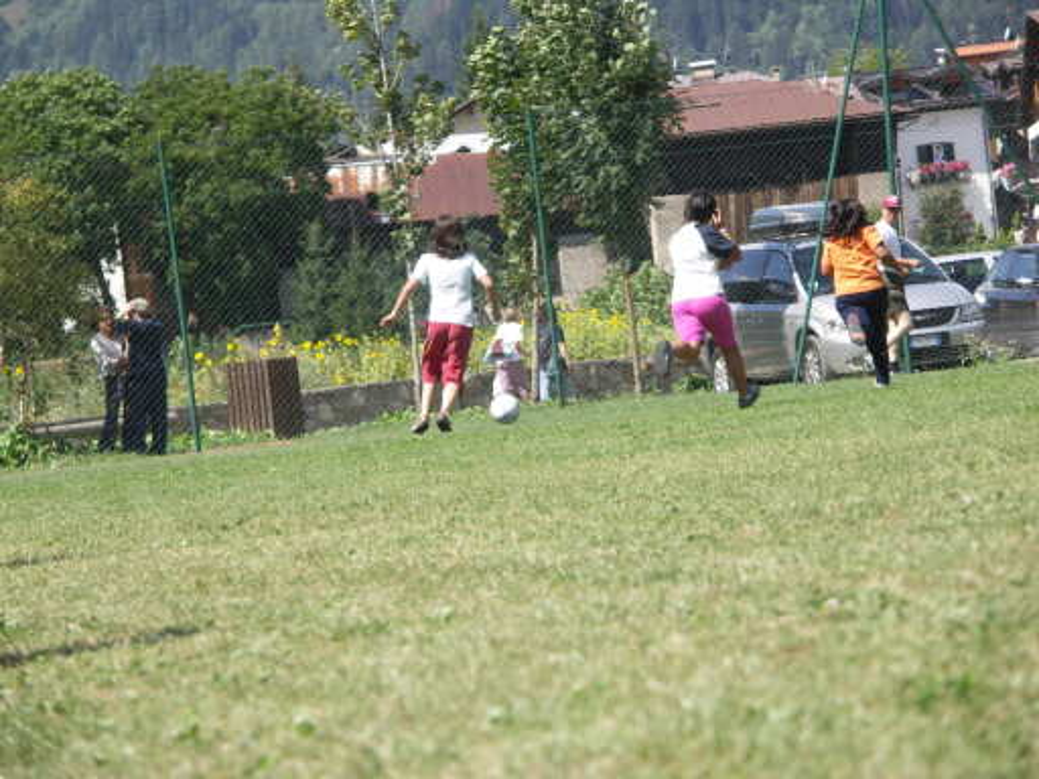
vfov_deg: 8.6
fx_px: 5163
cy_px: 390
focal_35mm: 172
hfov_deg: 11.5
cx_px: 520
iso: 50
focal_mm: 44.4
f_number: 3.5
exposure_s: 1/400
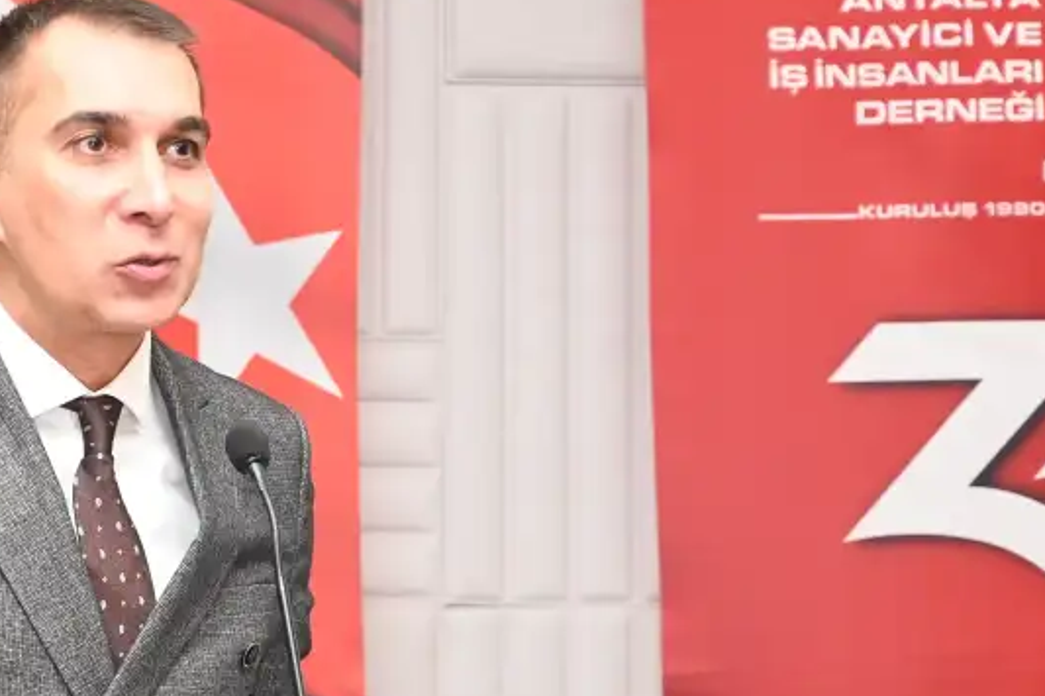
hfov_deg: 12.2
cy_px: 557
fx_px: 4875
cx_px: 127
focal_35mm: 168
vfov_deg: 8.2
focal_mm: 70
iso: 3200
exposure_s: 1/80
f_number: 5.6
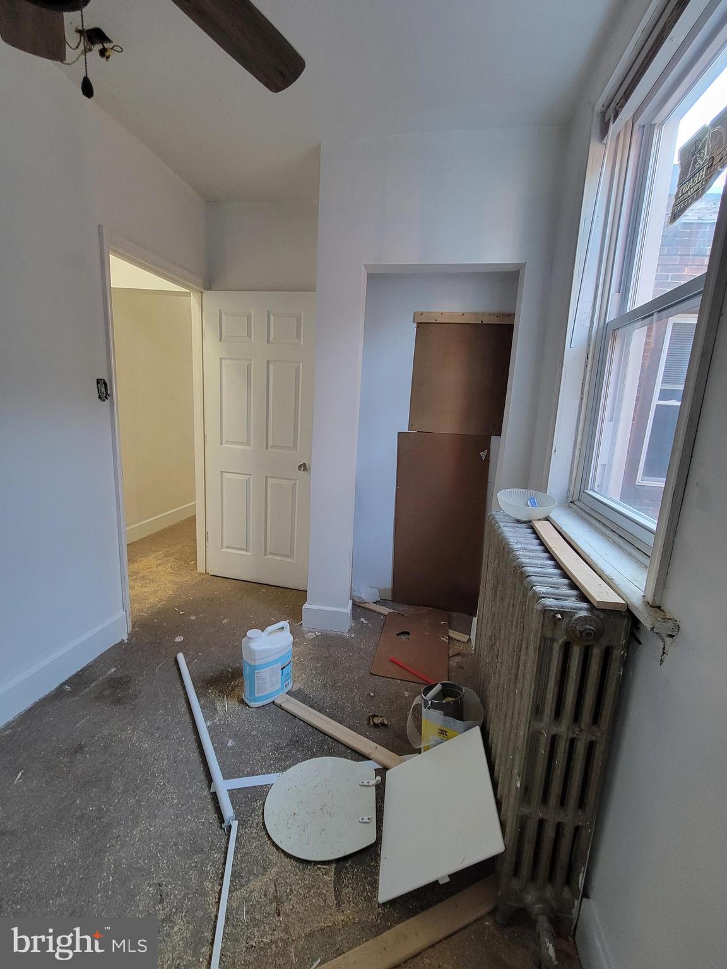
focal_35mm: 13
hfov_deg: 89.9
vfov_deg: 106.2
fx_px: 364
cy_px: 484
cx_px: 364
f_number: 2.2
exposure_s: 1/60
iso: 320
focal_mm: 2.2
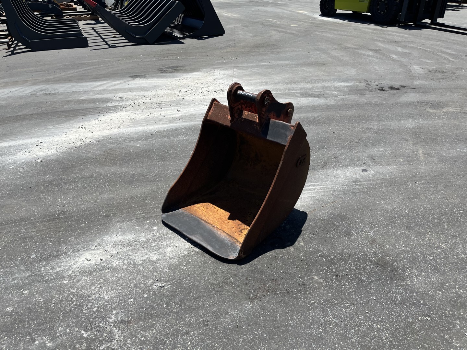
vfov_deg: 53.1
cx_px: 234
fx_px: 351
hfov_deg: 67.3
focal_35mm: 26
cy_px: 175
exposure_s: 1/3413
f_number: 1.6
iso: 50
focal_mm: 5.1
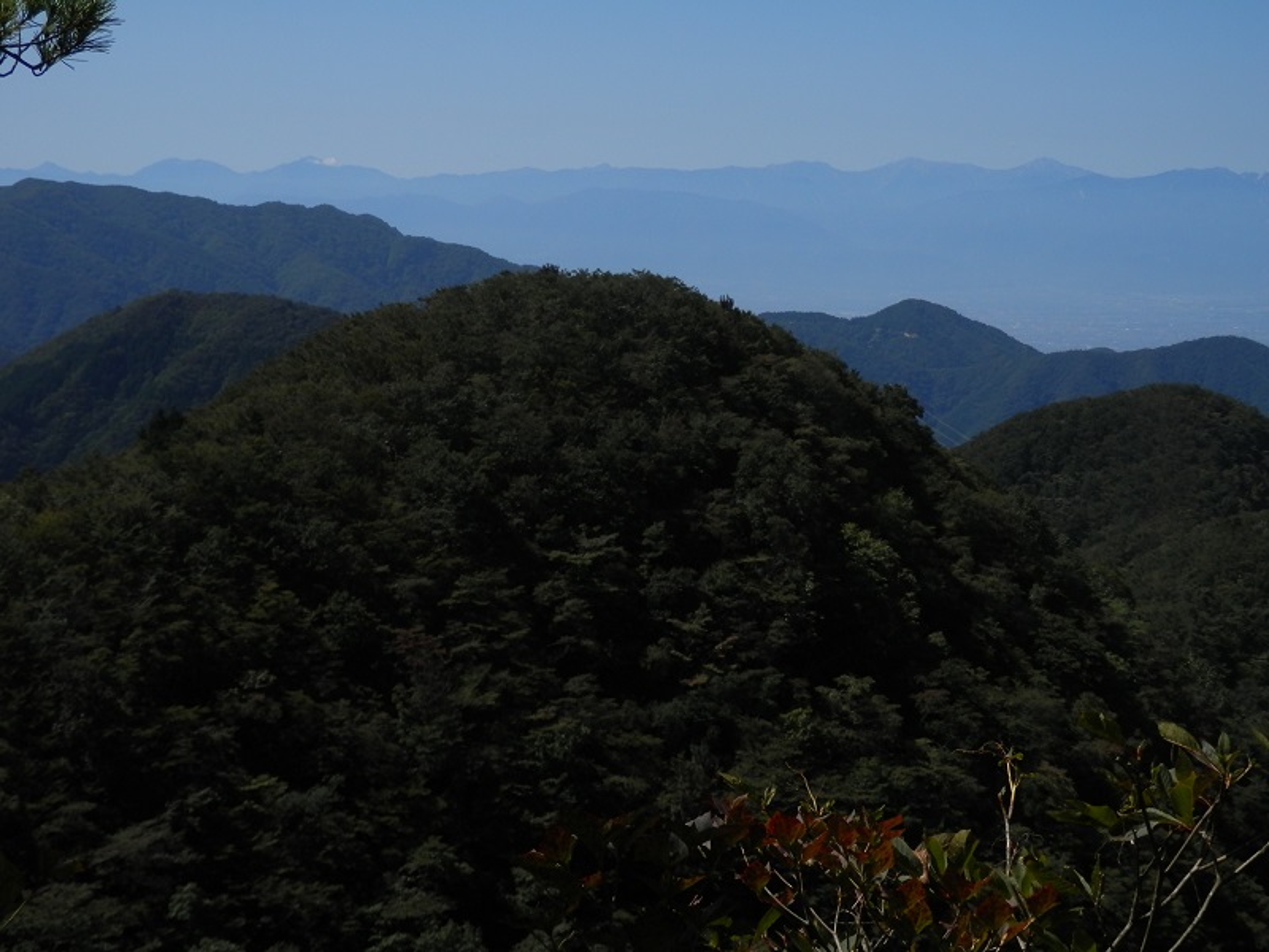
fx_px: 1980
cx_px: 634
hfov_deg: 35.5
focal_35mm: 54
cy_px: 476
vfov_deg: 27.0
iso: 80
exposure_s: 1/160
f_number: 11.6
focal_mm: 9.8
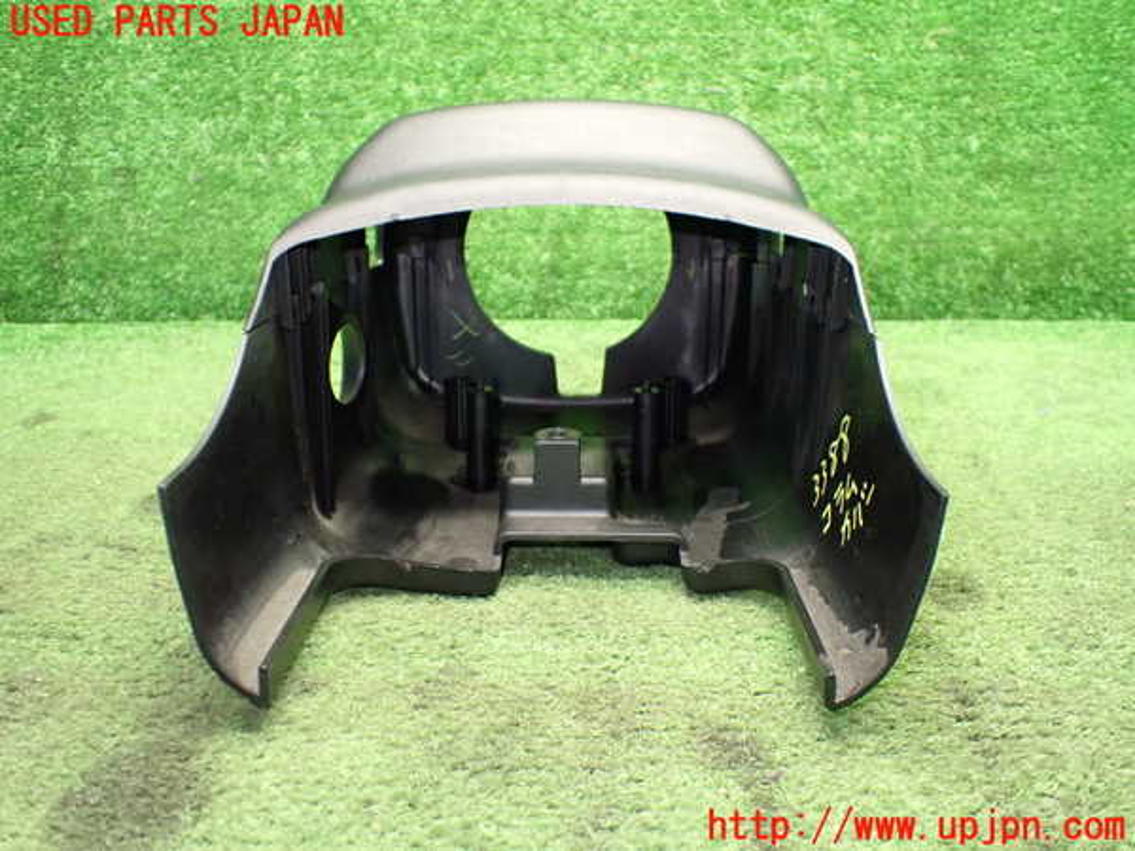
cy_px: 426
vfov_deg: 46.8
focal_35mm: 30
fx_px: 984
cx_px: 568
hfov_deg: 60.0
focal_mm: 5.4
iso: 800
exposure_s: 1/50
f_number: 2.3
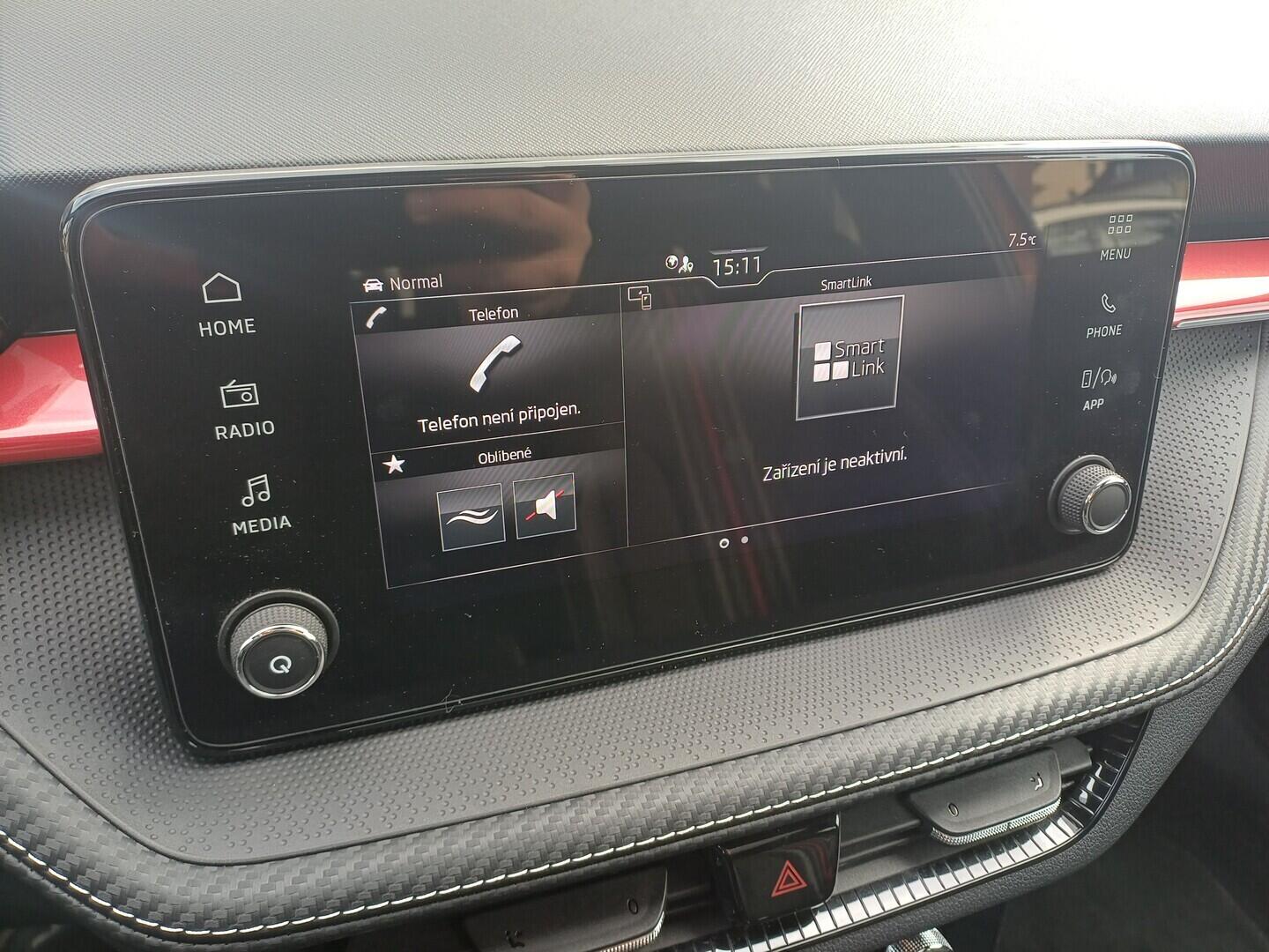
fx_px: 916
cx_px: 634
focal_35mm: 25
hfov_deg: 69.4
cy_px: 476
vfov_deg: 54.9
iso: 64
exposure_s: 1/50
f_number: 1.8
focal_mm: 4.65
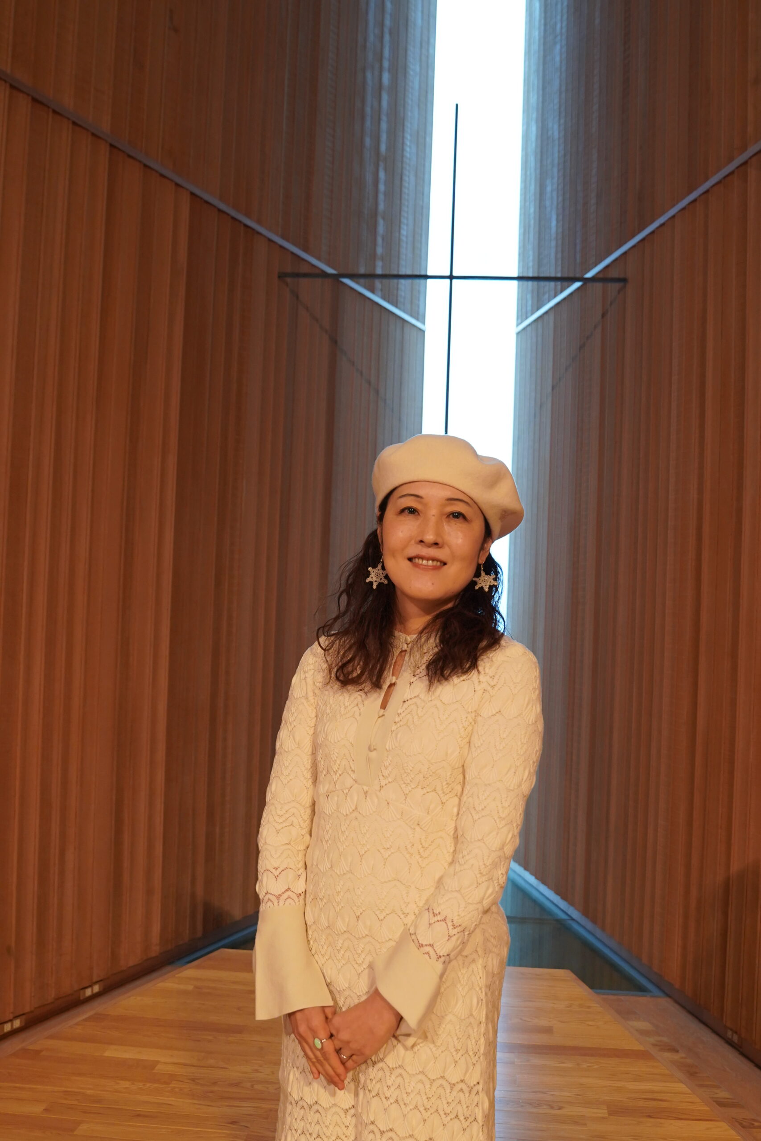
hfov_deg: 31.9
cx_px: 380
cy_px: 570
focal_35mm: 42
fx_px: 1331
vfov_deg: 46.4
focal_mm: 28
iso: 1250
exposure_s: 1/160
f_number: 4
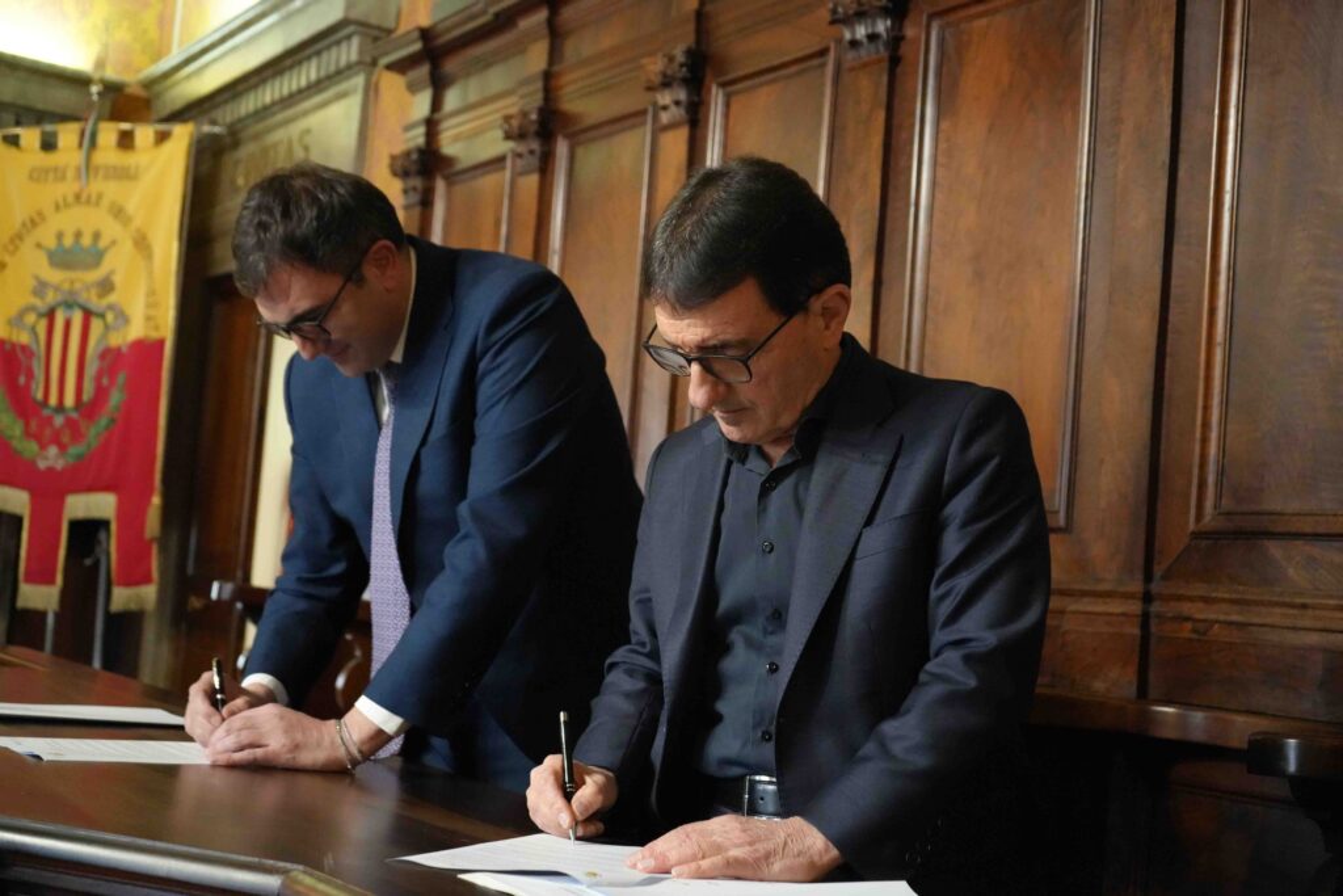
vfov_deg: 28.7
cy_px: 448
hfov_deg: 41.9
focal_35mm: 47
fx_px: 1753
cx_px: 672
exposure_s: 1/160
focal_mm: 47
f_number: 4.5
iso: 12800
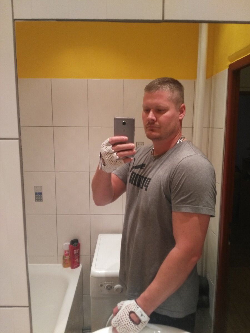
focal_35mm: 28
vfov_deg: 63.4
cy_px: 166
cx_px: 125
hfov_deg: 49.7
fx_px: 270
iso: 267
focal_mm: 2.96
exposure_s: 1/33
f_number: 2
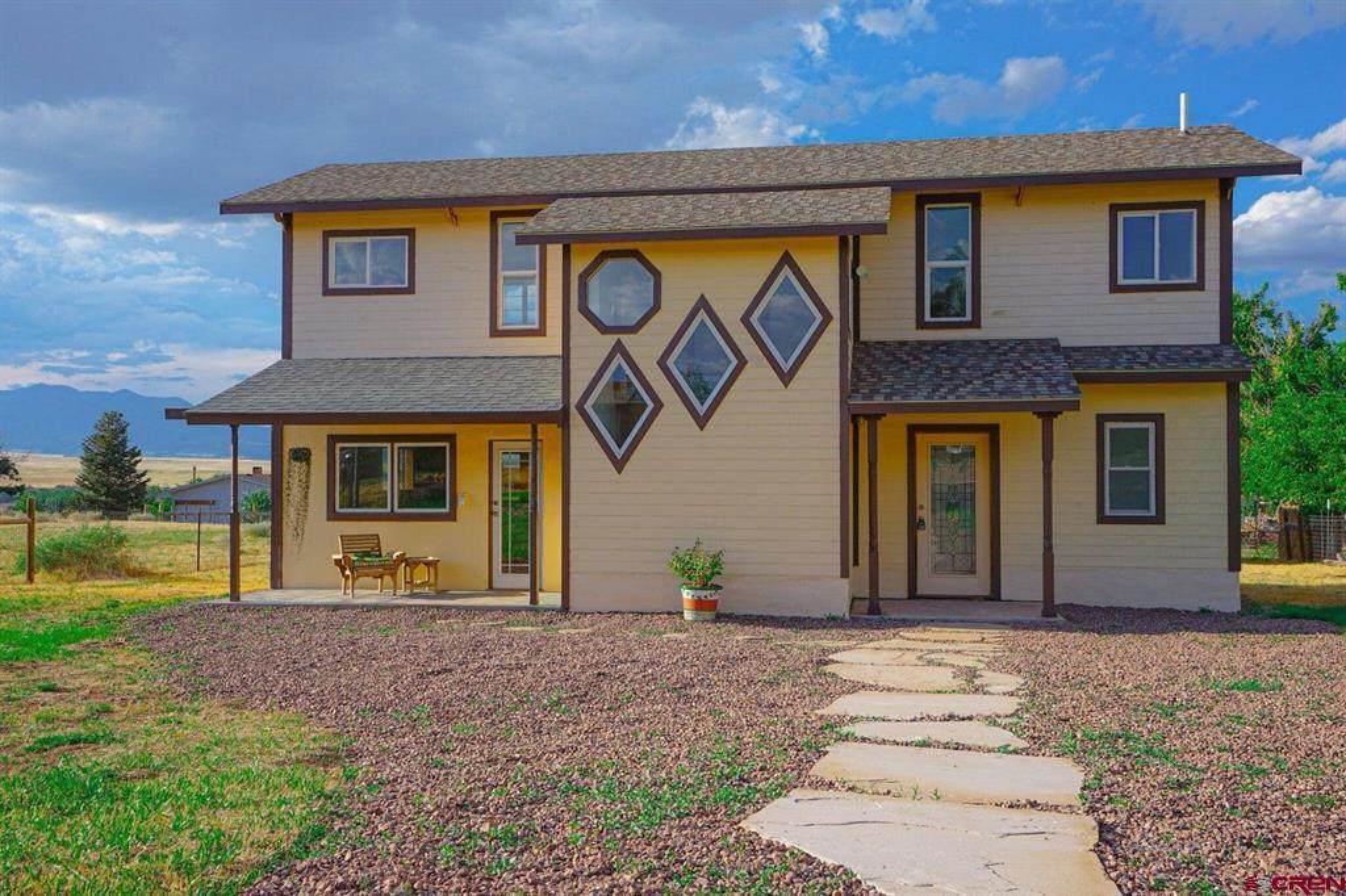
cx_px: 673
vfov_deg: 41.1
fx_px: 1196
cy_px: 448
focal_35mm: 32
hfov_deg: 58.7
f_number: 11
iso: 100
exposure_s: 1/125
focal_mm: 32
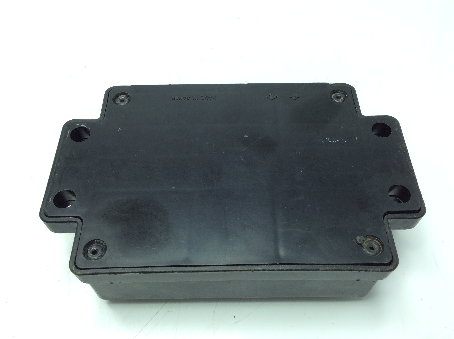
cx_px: 227
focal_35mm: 32
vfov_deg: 44.1
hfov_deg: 56.9
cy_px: 170
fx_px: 419
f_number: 2.4
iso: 32
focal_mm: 3.3
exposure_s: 1/206
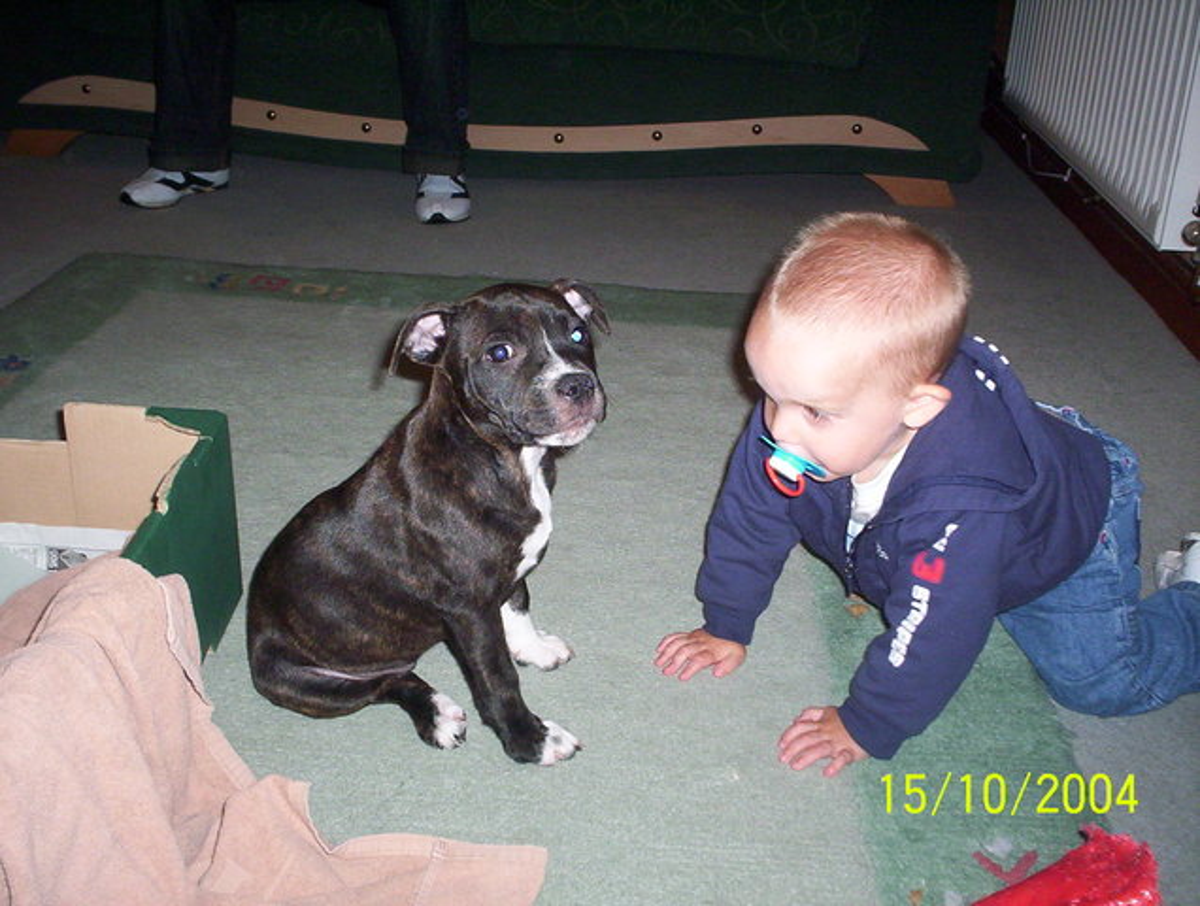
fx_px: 1320
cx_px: 600
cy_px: 453
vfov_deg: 37.9
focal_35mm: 38
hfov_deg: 48.9
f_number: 4.5
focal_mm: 4.99
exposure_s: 1/60
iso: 140
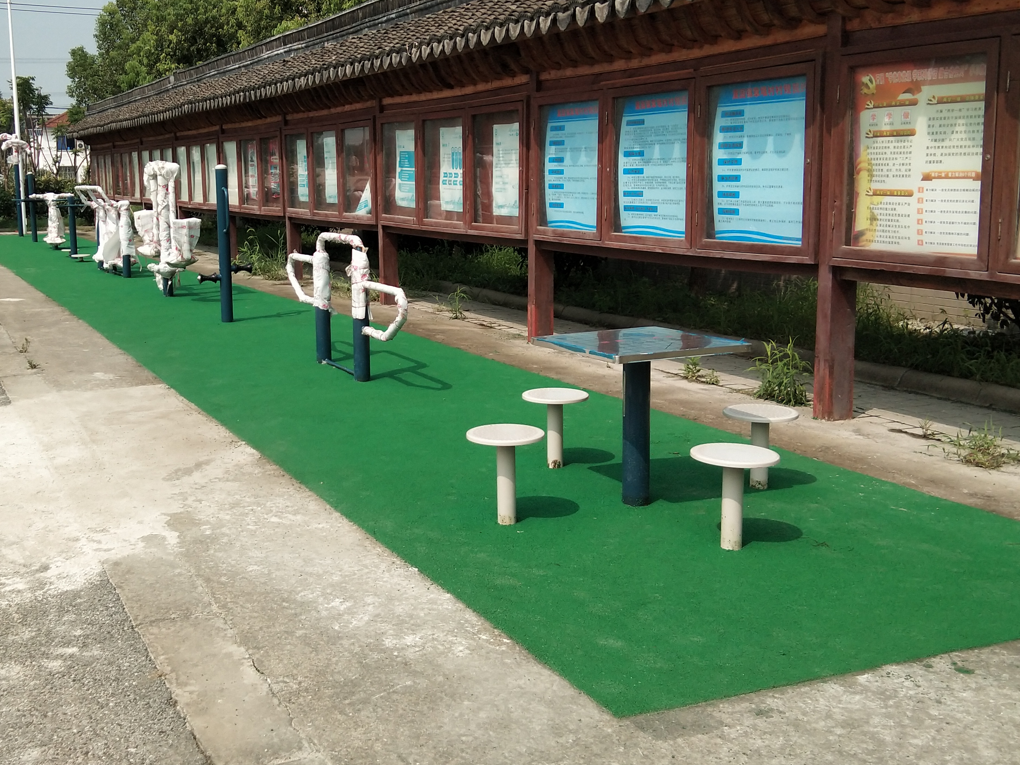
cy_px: 352
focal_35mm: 44
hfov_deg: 42.5
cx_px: 367
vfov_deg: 32.9
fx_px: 1296
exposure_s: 1/1162
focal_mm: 3.69
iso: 50
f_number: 2.2
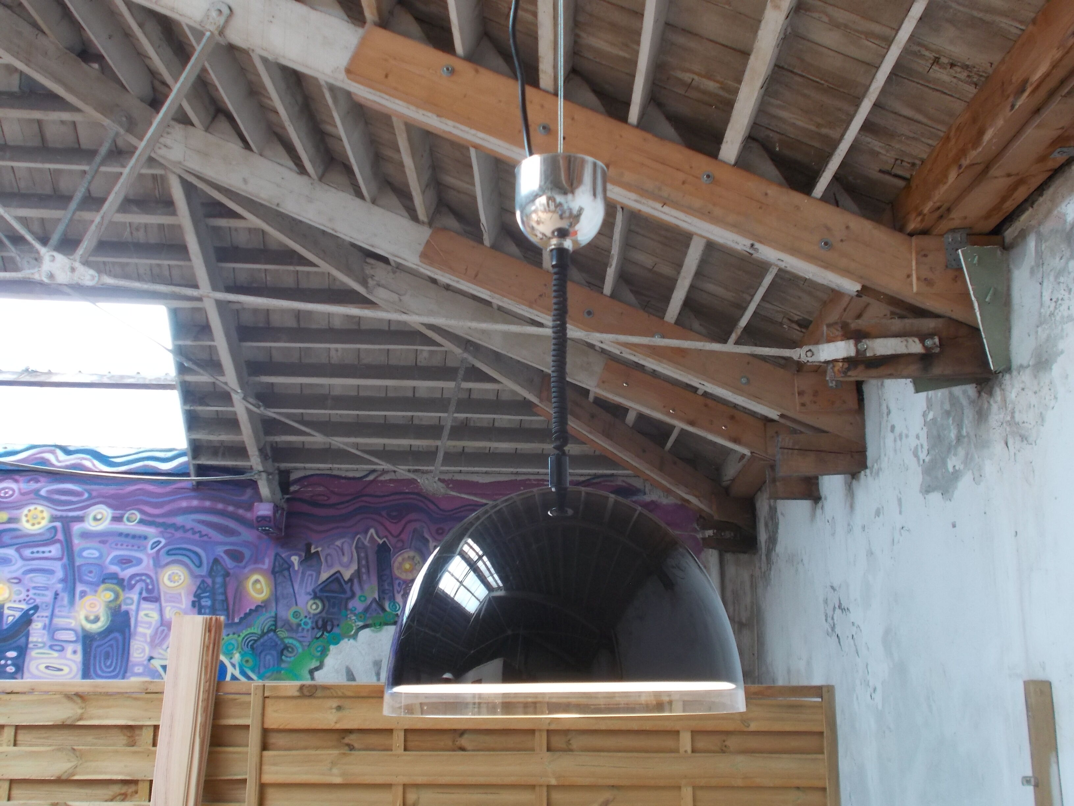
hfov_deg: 47.9
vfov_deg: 36.8
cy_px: 403
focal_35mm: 39
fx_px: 1210
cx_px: 537
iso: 160
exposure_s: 1/30
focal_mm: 6.9
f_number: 3.9
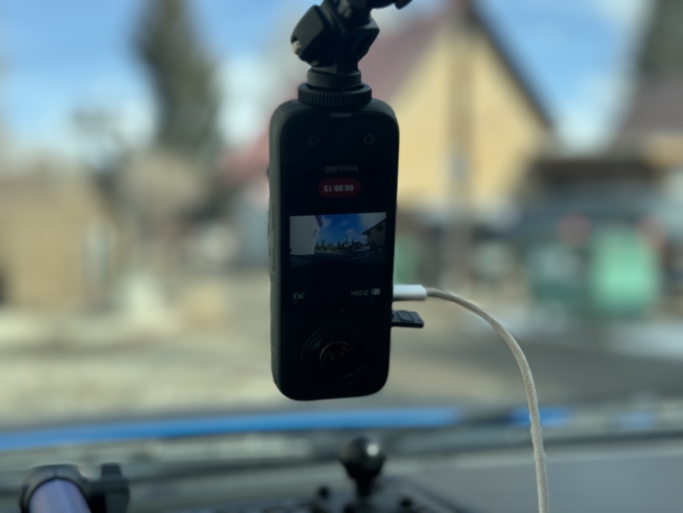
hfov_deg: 39.7
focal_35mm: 48
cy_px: 256
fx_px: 947
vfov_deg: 30.3
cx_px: 342
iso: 64
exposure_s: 1/2110
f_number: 1.78
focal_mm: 6.86
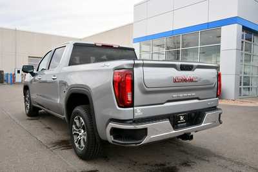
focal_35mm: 30
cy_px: 86
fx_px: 215
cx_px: 129
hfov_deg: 61.9
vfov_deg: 43.6
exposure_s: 1/250
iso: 560
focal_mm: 20
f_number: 5.6
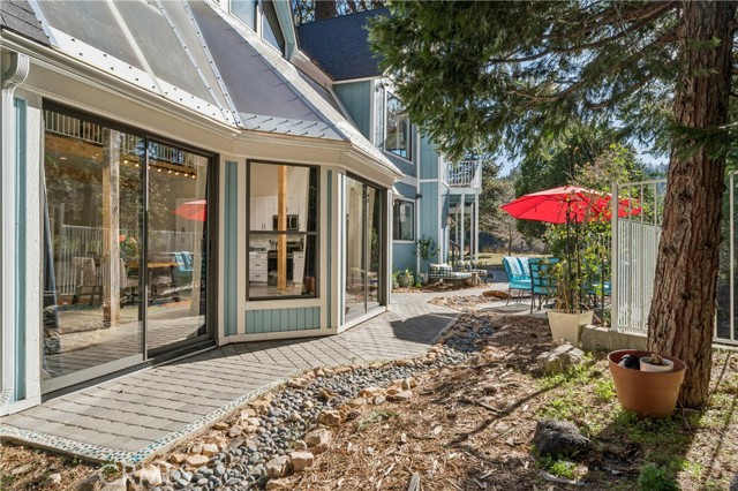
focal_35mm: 20
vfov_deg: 61.6
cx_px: 369
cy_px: 246
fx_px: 412
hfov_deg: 83.7
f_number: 22
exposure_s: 1/15
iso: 100
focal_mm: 20.1
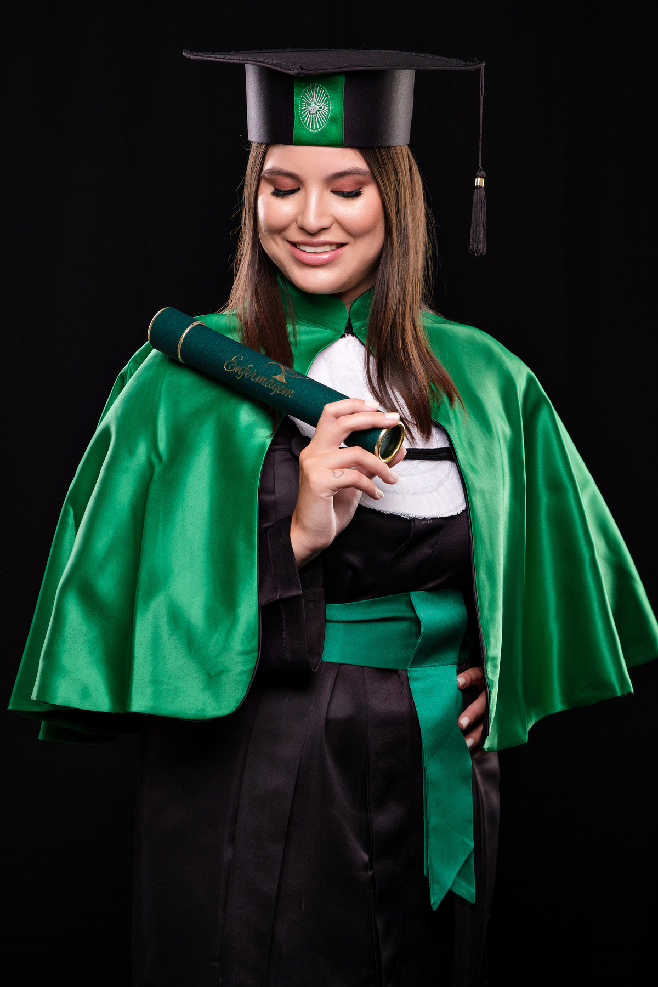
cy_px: 494
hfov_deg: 16.1
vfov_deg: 23.9
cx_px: 329
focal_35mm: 85
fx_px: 2330
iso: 160
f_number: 5
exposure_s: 1/160
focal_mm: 56.5
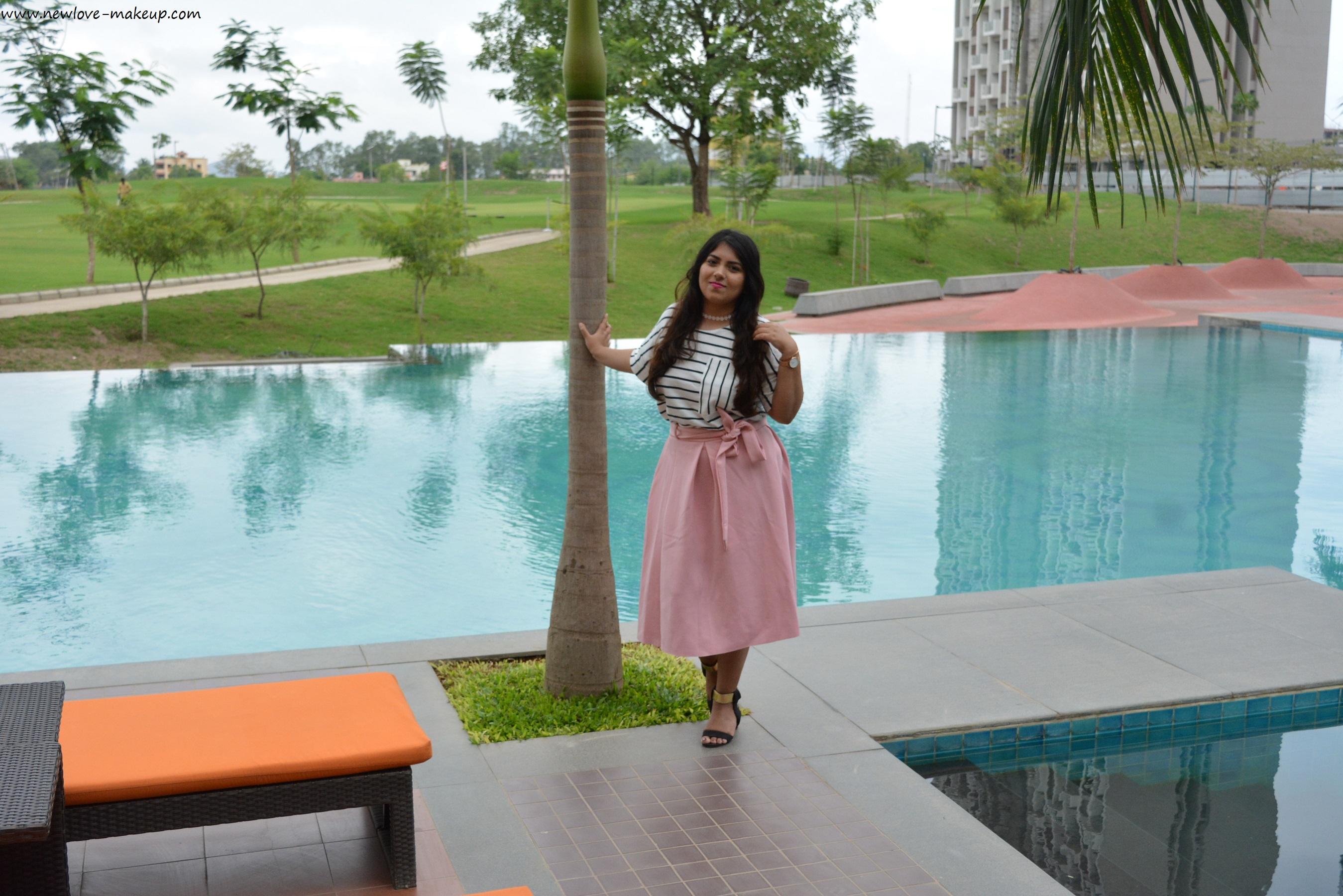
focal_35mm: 42
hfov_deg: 46.4
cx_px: 672
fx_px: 1567
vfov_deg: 31.9
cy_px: 448
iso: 1000
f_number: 5.6
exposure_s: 1/4000
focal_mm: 28
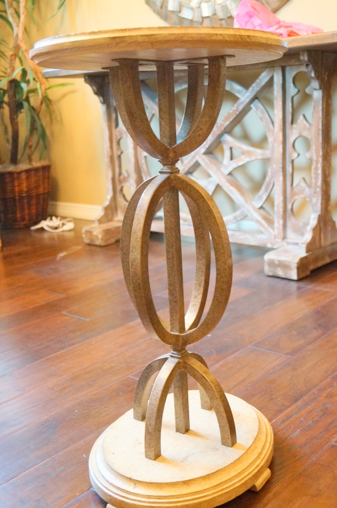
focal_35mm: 39
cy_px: 254
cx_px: 168
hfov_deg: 34.1
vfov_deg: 49.6
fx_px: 549
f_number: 4.5
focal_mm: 26
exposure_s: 1/30
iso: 3200
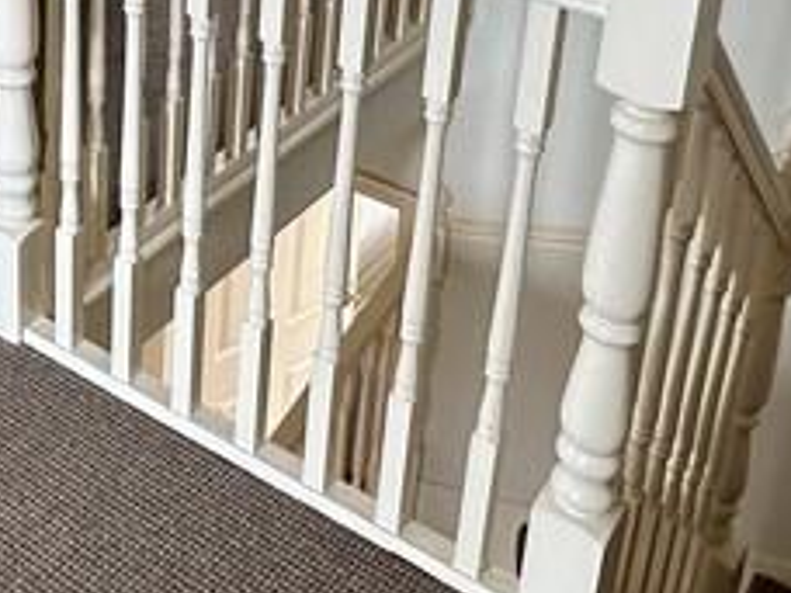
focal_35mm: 63
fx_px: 1440
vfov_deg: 21.8
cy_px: -97
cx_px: 28
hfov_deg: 29.0
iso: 320
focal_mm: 2.22
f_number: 2.2
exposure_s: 1/75
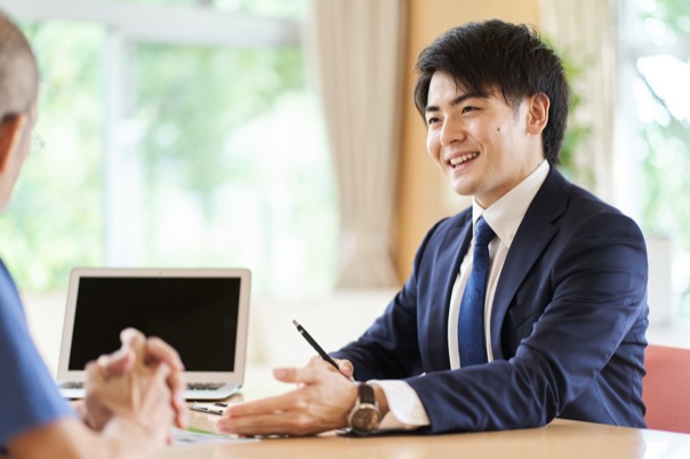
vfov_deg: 15.2
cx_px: 352
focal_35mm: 90
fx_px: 1724
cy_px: 230
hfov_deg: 22.6
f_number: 2
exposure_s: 1/100
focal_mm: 85
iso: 200
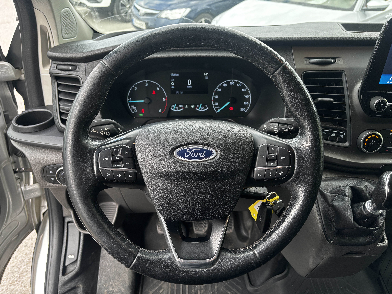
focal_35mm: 26
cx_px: 196
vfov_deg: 53.1
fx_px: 294
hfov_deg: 67.3
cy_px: 147
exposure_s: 1/121
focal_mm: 5.96
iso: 100
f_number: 1.6
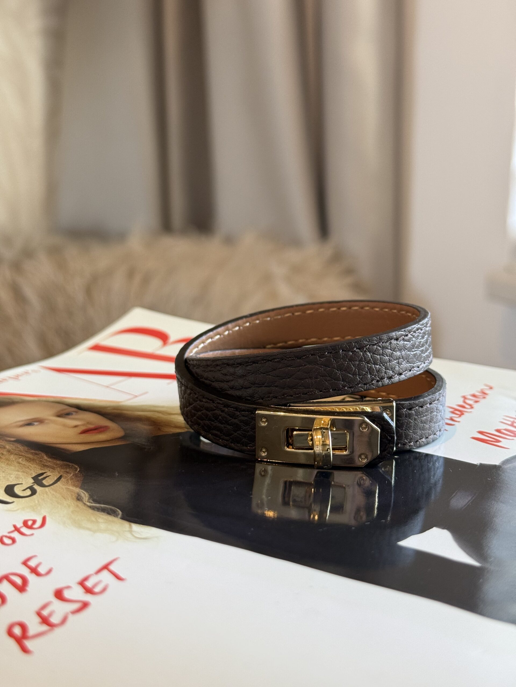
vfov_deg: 39.7
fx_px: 954
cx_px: 258
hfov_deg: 30.3
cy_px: 344
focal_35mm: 48
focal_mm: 6.76
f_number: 1.78
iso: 100
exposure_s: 1/78
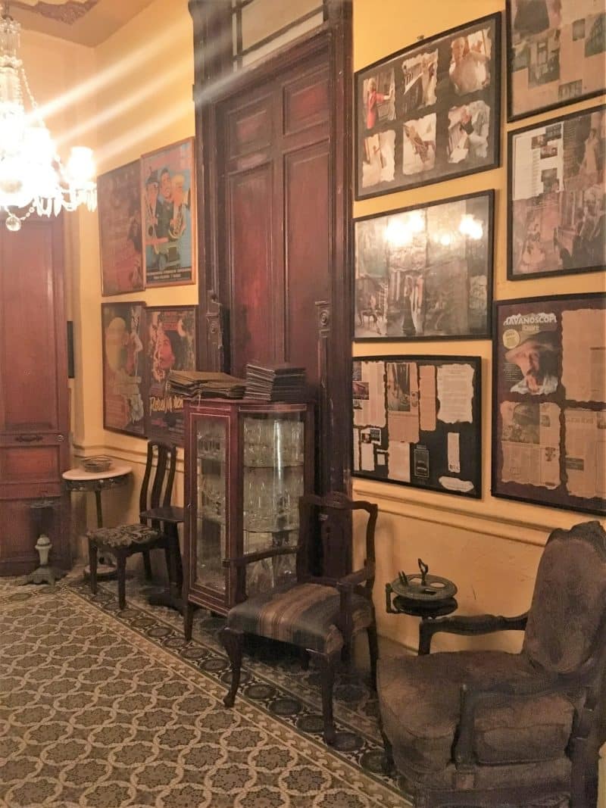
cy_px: 404
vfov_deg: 61.7
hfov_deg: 48.2
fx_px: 677
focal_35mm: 29
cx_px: 303
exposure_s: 1/15
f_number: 2.2
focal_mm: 4.15
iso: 1000
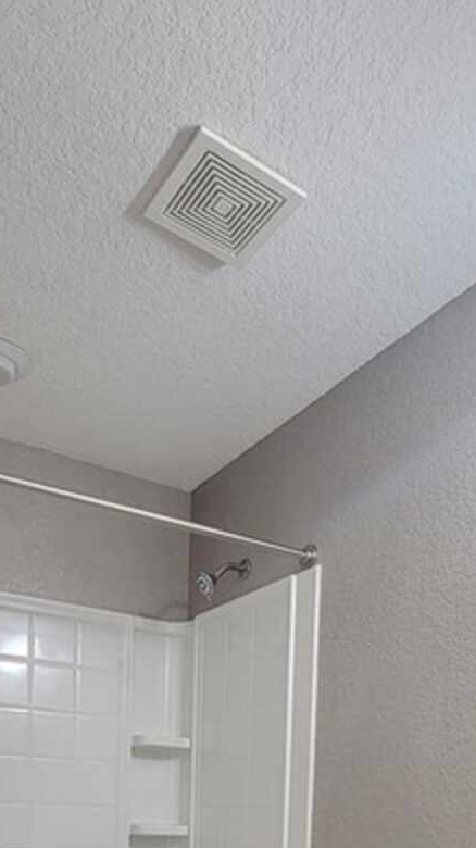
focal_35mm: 31
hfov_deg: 37.7
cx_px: 230
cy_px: 874
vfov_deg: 49.3
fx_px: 696
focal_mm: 2.2
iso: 80
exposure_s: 1/60.2
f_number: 2.2
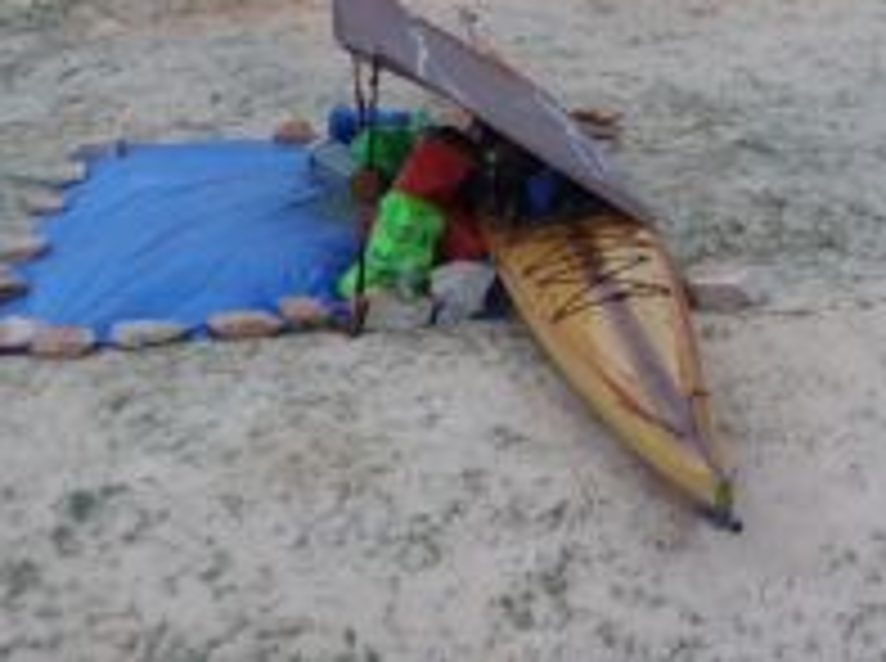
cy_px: -9
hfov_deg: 32.1
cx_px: 675
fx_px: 1507
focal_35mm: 59
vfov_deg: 23.6
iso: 100
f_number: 1.9
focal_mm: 2.47
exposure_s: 1/30
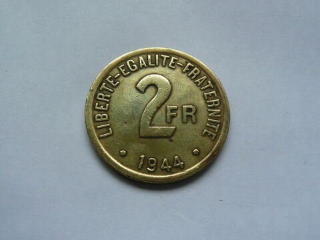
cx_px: 160
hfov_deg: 49.0
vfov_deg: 37.7
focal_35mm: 38
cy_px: 120
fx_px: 351
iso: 100
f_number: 3.5
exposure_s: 1/100
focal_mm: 5.2
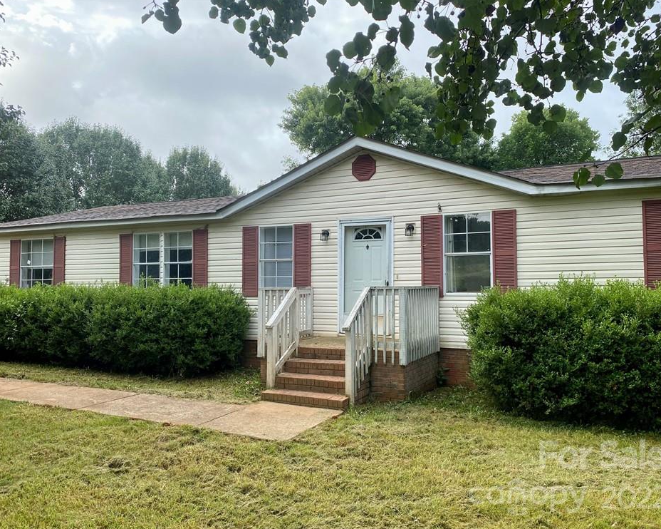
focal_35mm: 28
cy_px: 270
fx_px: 548
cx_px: 318
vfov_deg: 51.5
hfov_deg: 62.2
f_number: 1.8
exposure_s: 1/733
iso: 32
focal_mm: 4.25
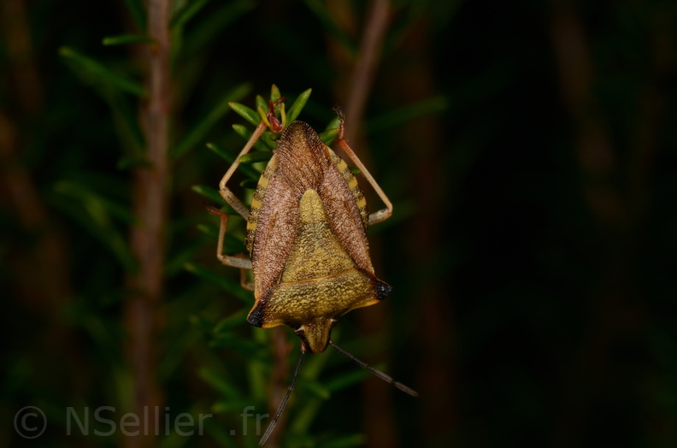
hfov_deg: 16.1
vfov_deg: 10.7
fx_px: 2392
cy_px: 224
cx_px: 338
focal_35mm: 128
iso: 100
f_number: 22
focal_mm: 85
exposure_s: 1/60
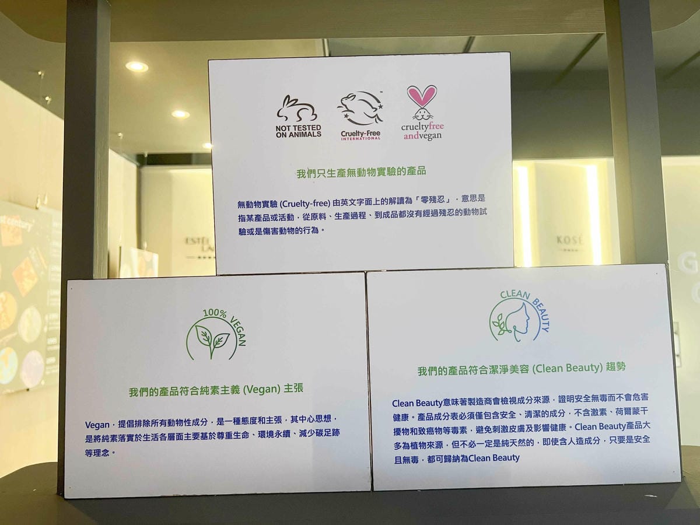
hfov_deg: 67.3
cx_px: 350
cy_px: 262
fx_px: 526
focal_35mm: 26
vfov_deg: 53.1
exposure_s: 1/60
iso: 160
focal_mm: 5.7
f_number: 1.5
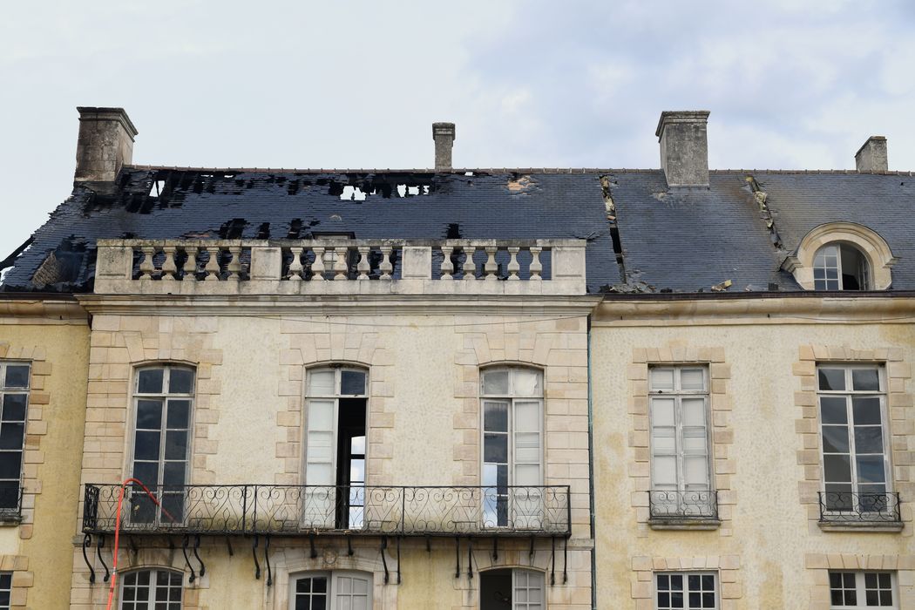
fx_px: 1271
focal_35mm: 50
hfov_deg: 39.6
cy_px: 305
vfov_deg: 27.0
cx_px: 458
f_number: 6.3
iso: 64
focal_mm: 50
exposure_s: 1/200
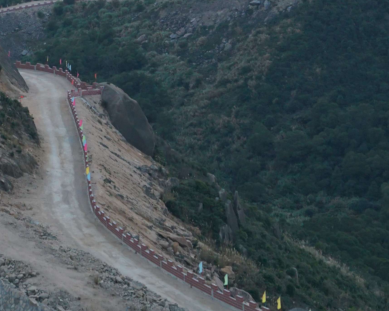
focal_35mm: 152
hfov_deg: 12.4
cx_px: -81
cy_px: -245
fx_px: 1750
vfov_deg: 9.7
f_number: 5
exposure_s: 1/125
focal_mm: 35
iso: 500
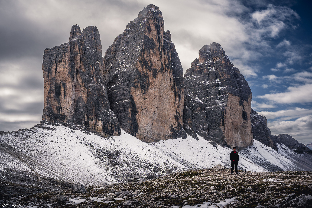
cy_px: 104
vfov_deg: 37.9
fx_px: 303
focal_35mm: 35
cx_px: 156
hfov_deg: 54.4
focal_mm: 35
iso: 400
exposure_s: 1/320
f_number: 11
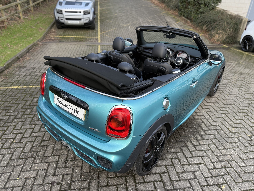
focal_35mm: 24
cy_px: 96
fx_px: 176
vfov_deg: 56.8
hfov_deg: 71.6
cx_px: 127
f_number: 1.78
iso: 100
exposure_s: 1/335
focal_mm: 6.76
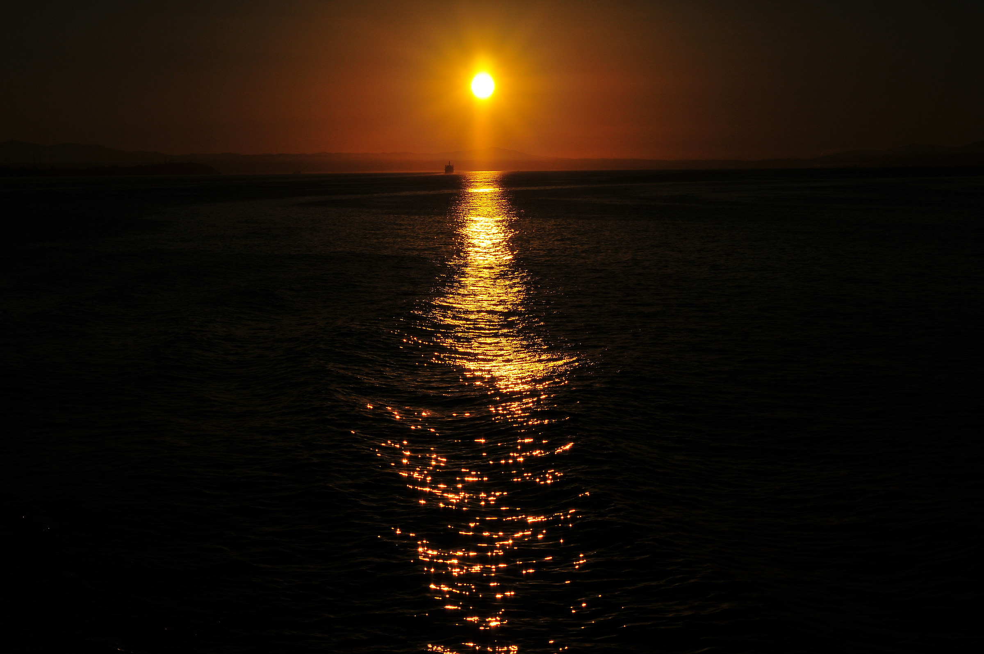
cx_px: 492
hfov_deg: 27.0
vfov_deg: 18.1
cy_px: 327
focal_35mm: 75
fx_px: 2047
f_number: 10
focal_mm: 50
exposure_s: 1/8000
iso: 200
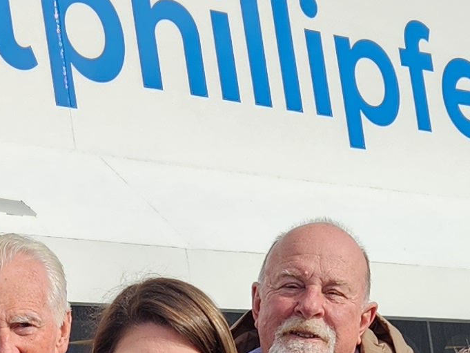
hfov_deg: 14.6
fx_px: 1833
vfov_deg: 10.6
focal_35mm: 135
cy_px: 511
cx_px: 128
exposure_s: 1/1686
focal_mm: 5.4
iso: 20
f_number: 1.8
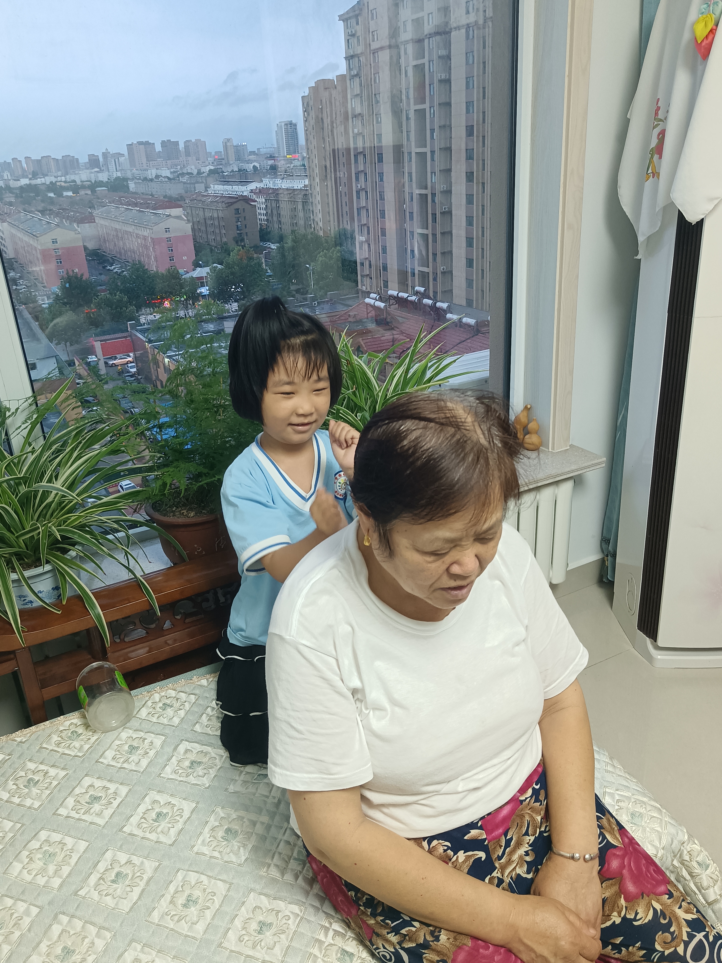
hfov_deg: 51.4
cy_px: 482
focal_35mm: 27
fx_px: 751
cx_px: 361
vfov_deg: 65.3
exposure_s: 1/50
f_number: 1.9
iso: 711
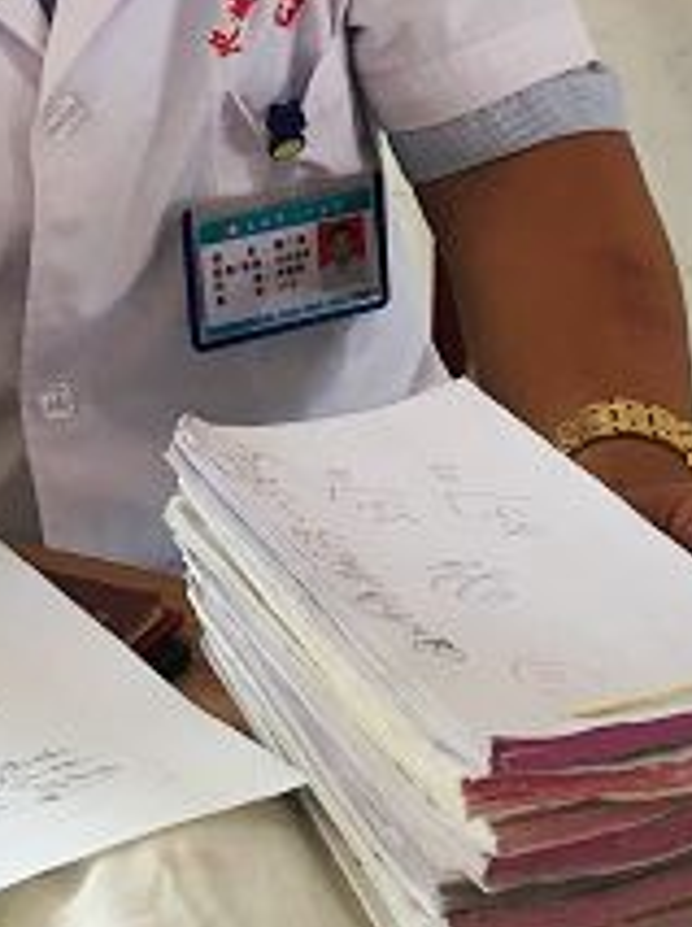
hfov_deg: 19.4
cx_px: 174
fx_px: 2005
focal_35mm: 75
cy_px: -70
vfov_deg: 24.4
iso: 100
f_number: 2.2
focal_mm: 4.15
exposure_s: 1/33
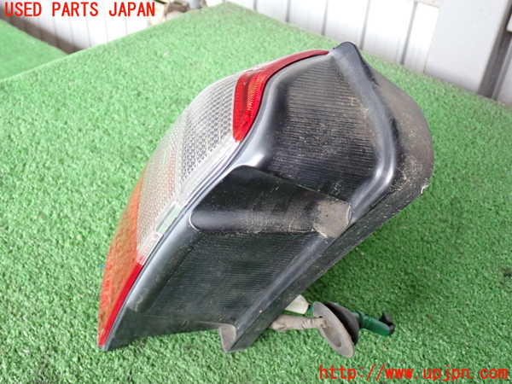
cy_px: 192
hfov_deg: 49.0
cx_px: 256
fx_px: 562
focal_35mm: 38
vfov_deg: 37.7
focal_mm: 6.83
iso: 640
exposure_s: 1/40
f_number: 2.7
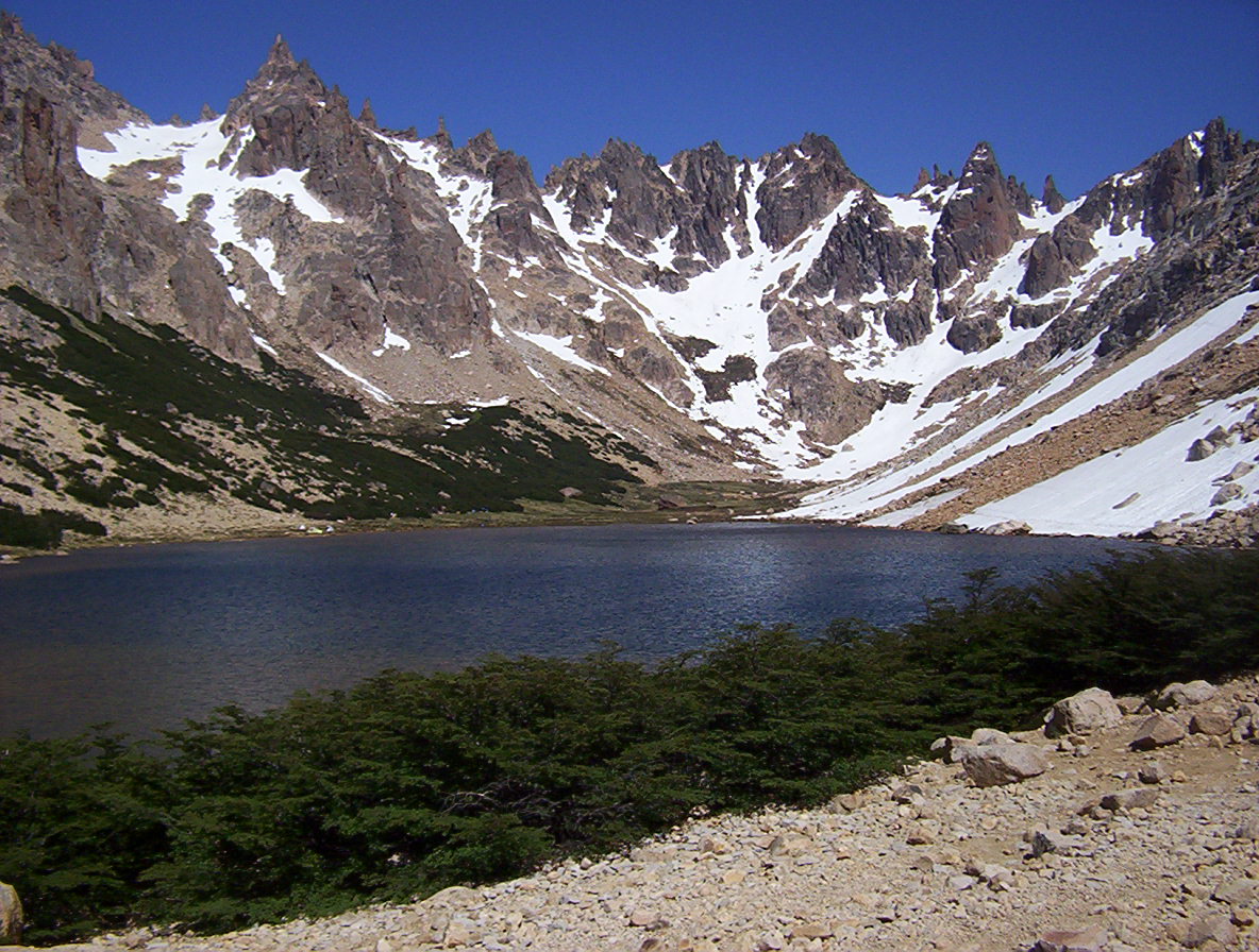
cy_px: 476
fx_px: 1423
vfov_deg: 37.0
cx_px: 630
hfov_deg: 47.7
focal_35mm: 39
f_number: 3.84
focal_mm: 5.26
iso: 100
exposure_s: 1/3175
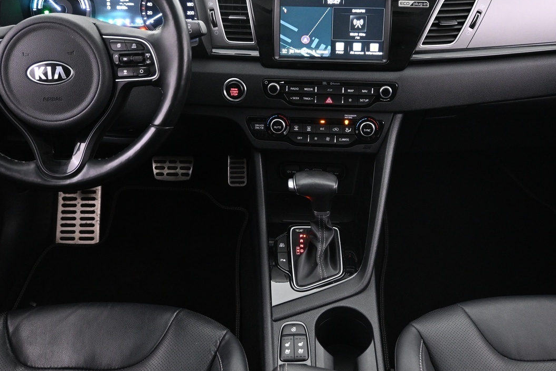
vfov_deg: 33.1
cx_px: 300
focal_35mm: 40
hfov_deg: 48.0
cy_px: 176
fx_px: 624
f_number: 3.5
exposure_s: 1/15
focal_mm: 17.5
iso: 1600
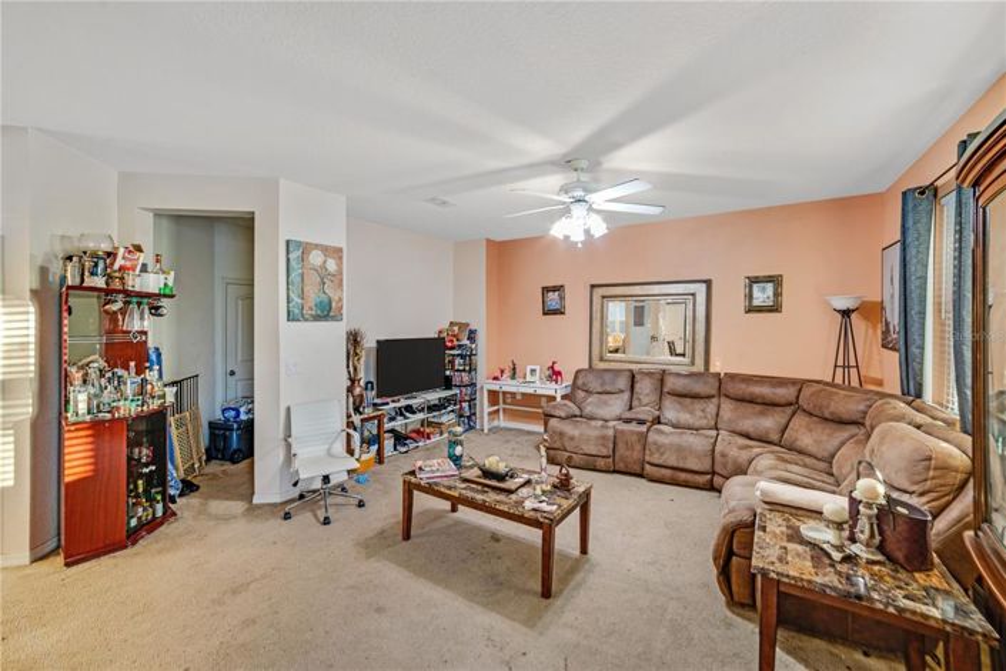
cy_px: 336
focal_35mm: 14
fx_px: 391
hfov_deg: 104.3
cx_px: 503
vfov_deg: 81.2
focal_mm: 14
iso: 160
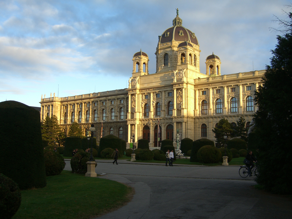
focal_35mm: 38
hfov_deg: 49.0
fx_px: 321
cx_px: 146
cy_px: 110
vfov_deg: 37.7
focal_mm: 7.9
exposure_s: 1/320
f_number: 2.8
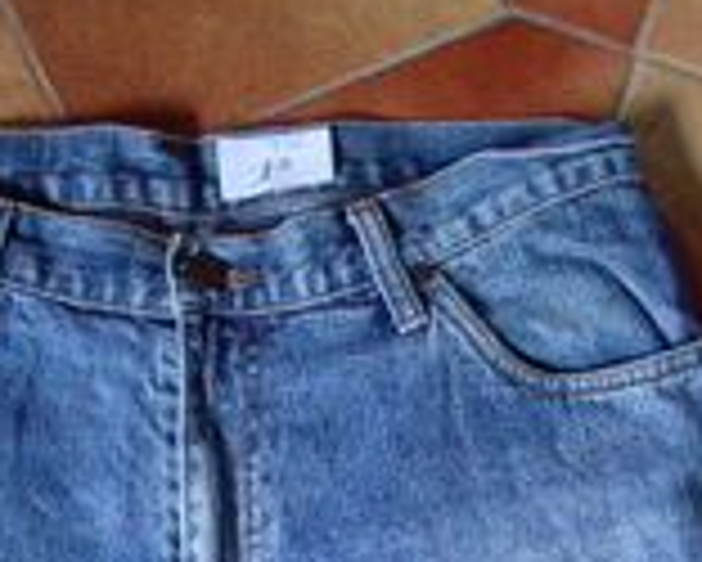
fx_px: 2370
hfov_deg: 16.8
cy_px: 751
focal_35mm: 114
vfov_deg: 13.0
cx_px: 238
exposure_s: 1/30
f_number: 2.7
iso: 200
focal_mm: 6.2
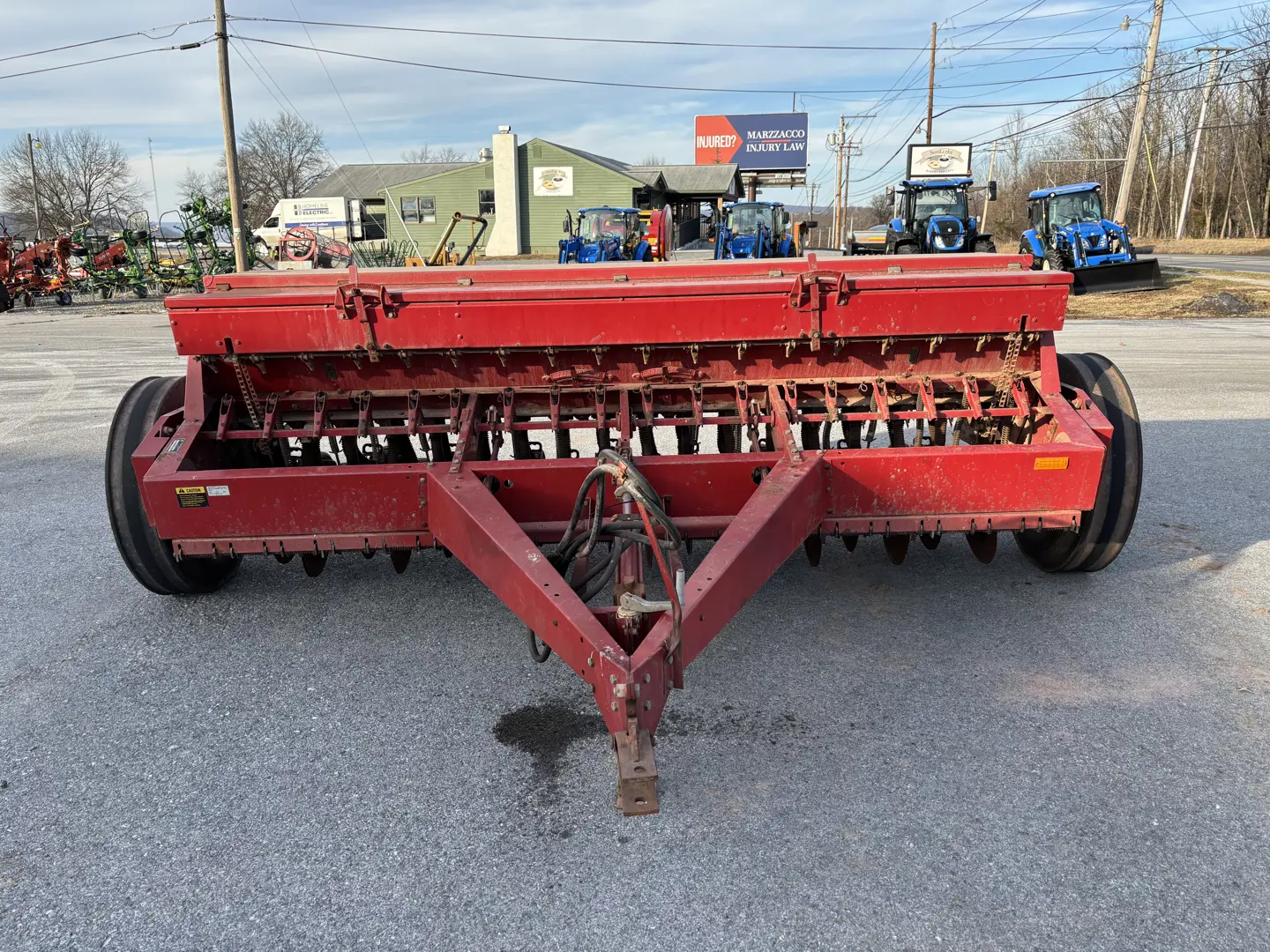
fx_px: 954
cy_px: 476
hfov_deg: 67.3
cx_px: 635
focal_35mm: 26
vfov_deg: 53.1
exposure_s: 1/716
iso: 50
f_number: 1.6
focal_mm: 5.96
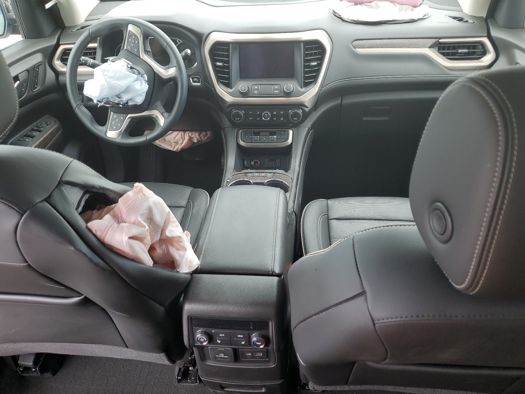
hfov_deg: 67.3
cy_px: 197
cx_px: 262
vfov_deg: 53.1
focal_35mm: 26
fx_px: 394
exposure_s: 1/125
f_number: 1.5
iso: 50
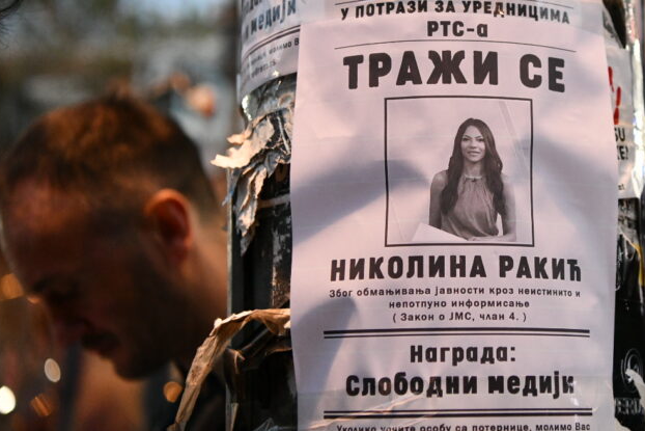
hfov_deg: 25.2
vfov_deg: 17.3
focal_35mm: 79
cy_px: 164
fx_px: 1416
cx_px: 515
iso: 2500
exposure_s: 1/125
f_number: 3.2
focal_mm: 48
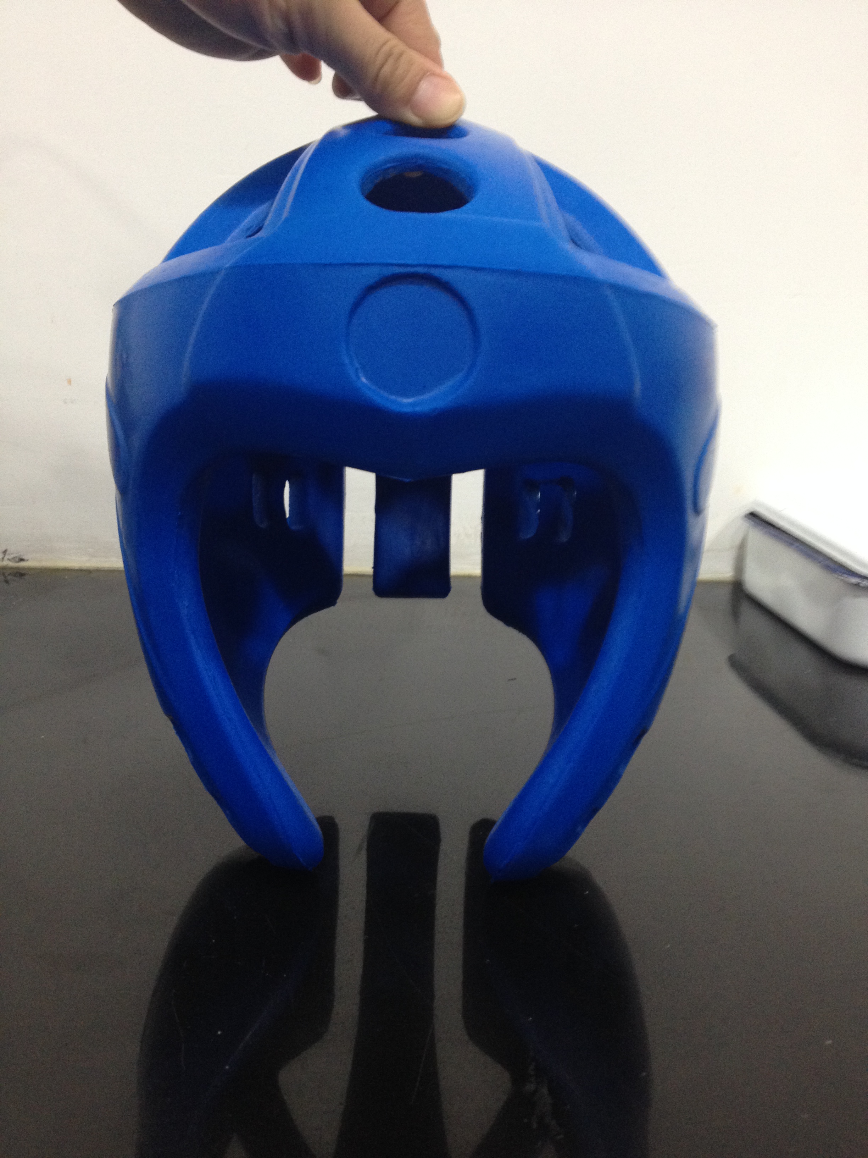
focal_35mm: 35
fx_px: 1170
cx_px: 434
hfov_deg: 40.7
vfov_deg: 52.6
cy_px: 579
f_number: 2.4
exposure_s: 1/20
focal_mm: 4.28
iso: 200
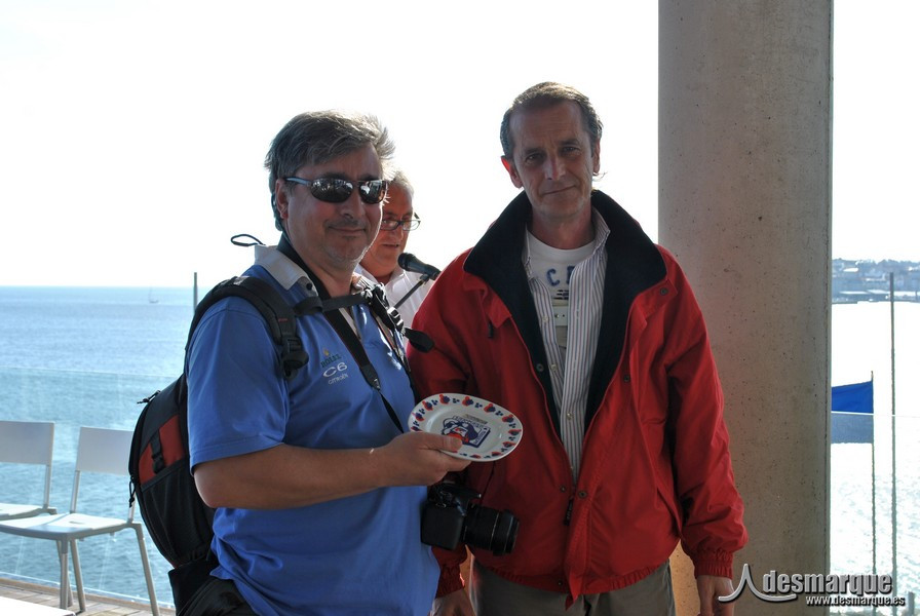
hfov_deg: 37.8
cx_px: 460
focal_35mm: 52
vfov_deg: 25.8
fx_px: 1343
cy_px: 308
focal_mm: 35
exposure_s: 1/200
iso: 100
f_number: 7.1
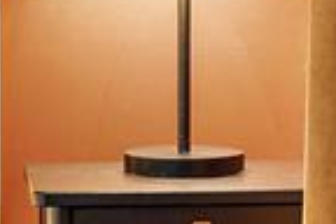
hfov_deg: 8.0
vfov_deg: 5.3
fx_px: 2389
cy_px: -107
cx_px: 98
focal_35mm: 256
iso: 100
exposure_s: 1/5
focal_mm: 48
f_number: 2.8
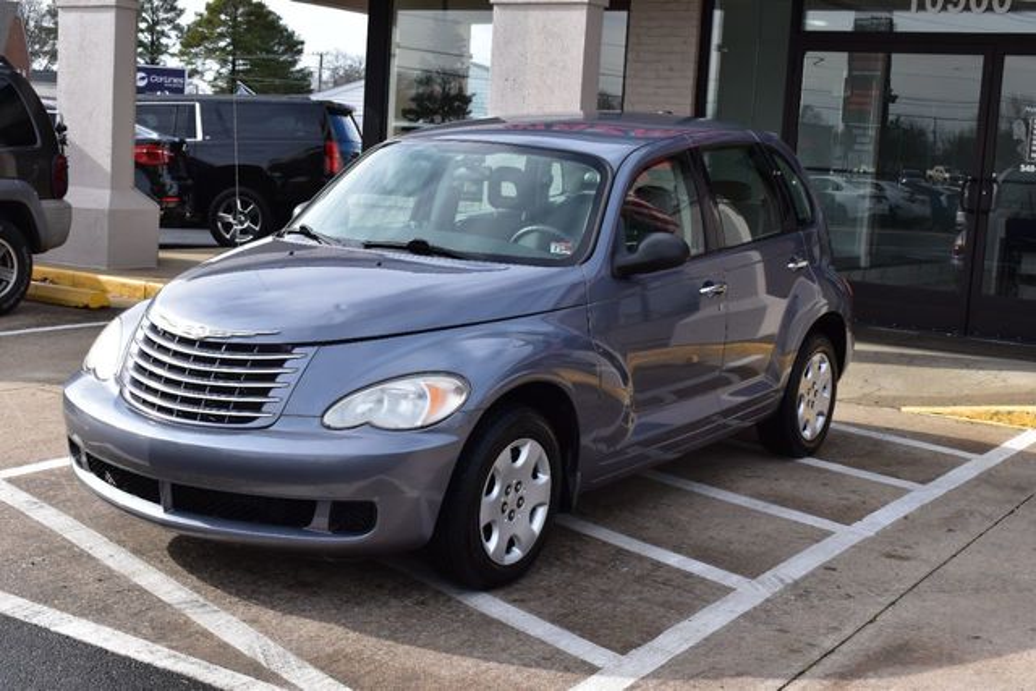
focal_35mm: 51
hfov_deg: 38.9
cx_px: 518
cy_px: 346
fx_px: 1468
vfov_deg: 26.5
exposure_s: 1/400
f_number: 11
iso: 400
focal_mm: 34
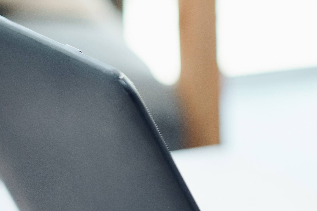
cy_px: 7
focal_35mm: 209
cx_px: 640
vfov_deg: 6.6
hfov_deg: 9.2
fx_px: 1840
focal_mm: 50
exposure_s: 1/500
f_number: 2.5
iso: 400
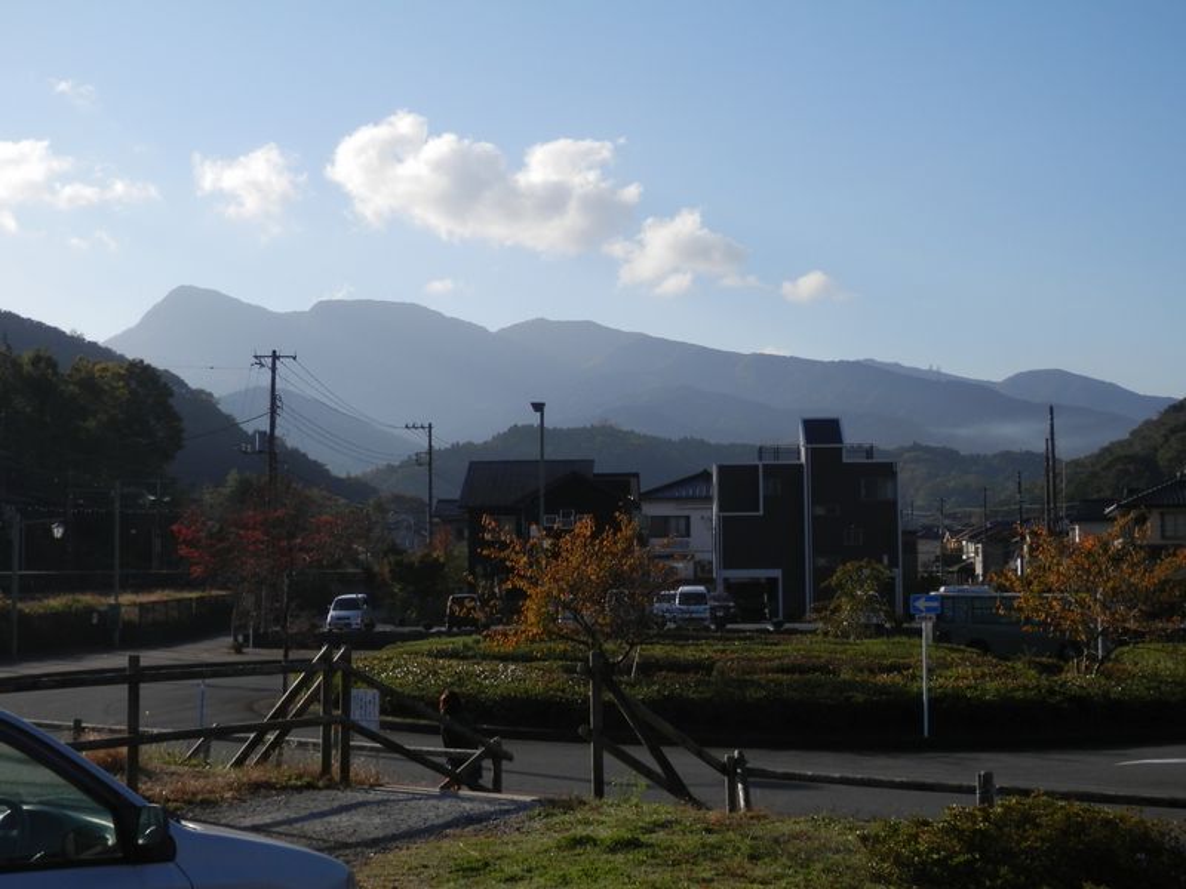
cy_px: 444
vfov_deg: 29.7
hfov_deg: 38.9
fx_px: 1679
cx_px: 593
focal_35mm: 49
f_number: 11.2
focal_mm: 8.9
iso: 80
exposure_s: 1/125
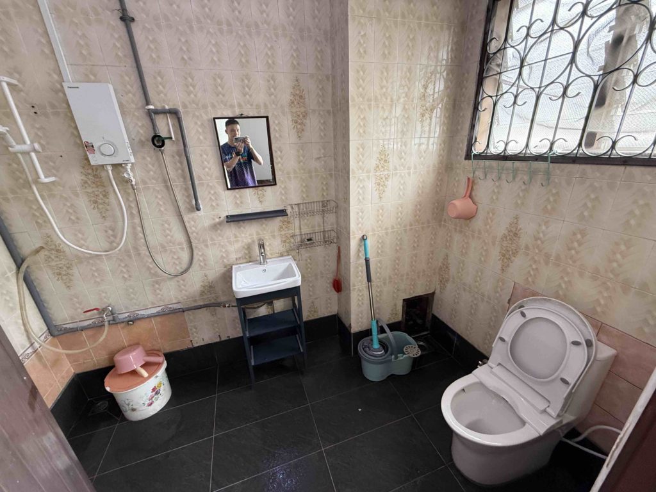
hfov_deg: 102.1
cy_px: 246
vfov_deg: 85.7
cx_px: 328
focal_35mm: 14
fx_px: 265
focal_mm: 2.22
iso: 320
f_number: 2.2
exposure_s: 1/93
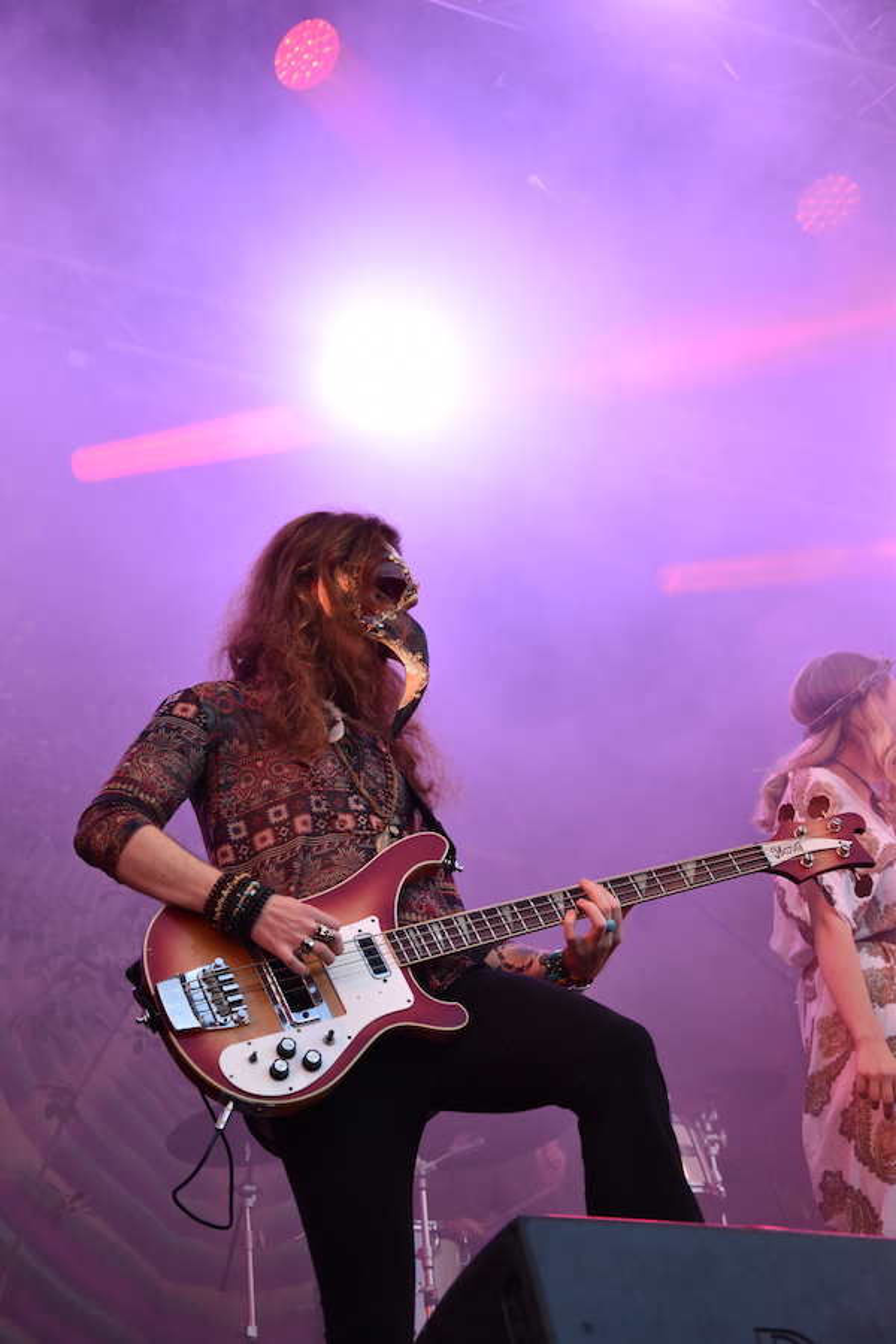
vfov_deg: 27.0
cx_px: 448
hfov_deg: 18.2
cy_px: 672
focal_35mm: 75
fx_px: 2800
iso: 1250
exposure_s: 1/1000
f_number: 5
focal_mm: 50
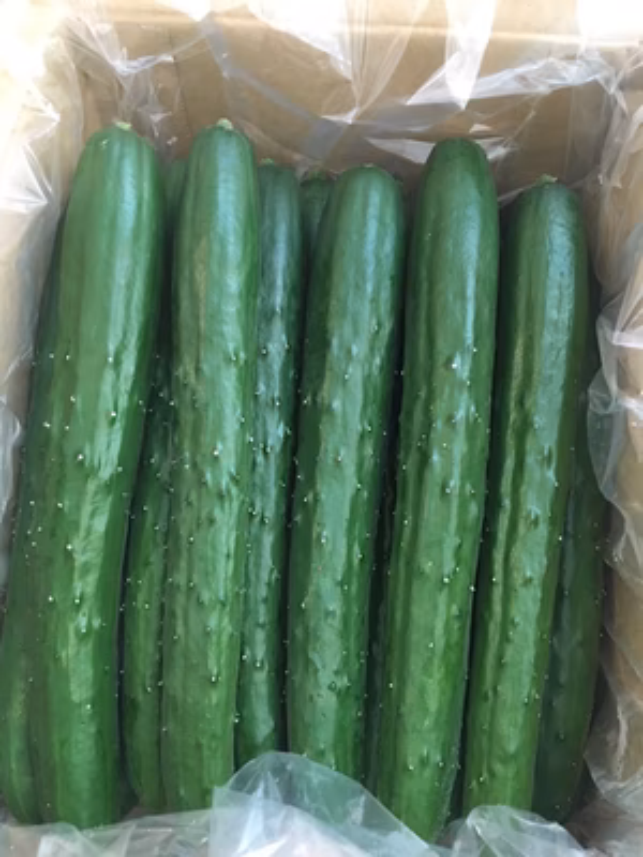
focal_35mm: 29
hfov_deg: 48.2
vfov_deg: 61.7
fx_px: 718
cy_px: 428
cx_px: 322
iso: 200
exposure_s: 1/15
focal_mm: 4.15
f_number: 2.2
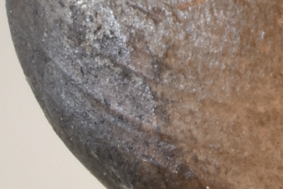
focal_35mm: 364
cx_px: 444
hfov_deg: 5.6
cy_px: -167
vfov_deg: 3.7
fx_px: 2863
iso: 200
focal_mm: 32
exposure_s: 1
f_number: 25
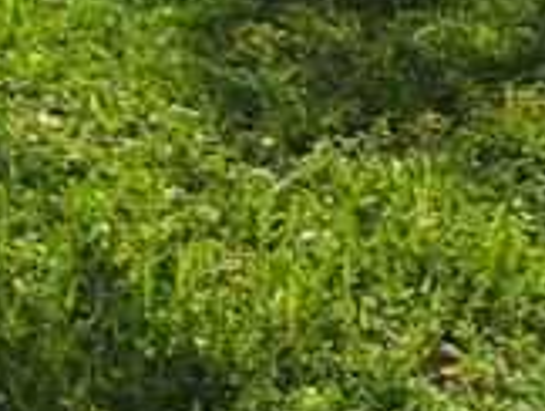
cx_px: -959
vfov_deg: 8.8
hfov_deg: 10.6
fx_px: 2286
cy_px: -728
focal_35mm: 145
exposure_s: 1/2169
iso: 25
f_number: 1.8
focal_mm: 5.4
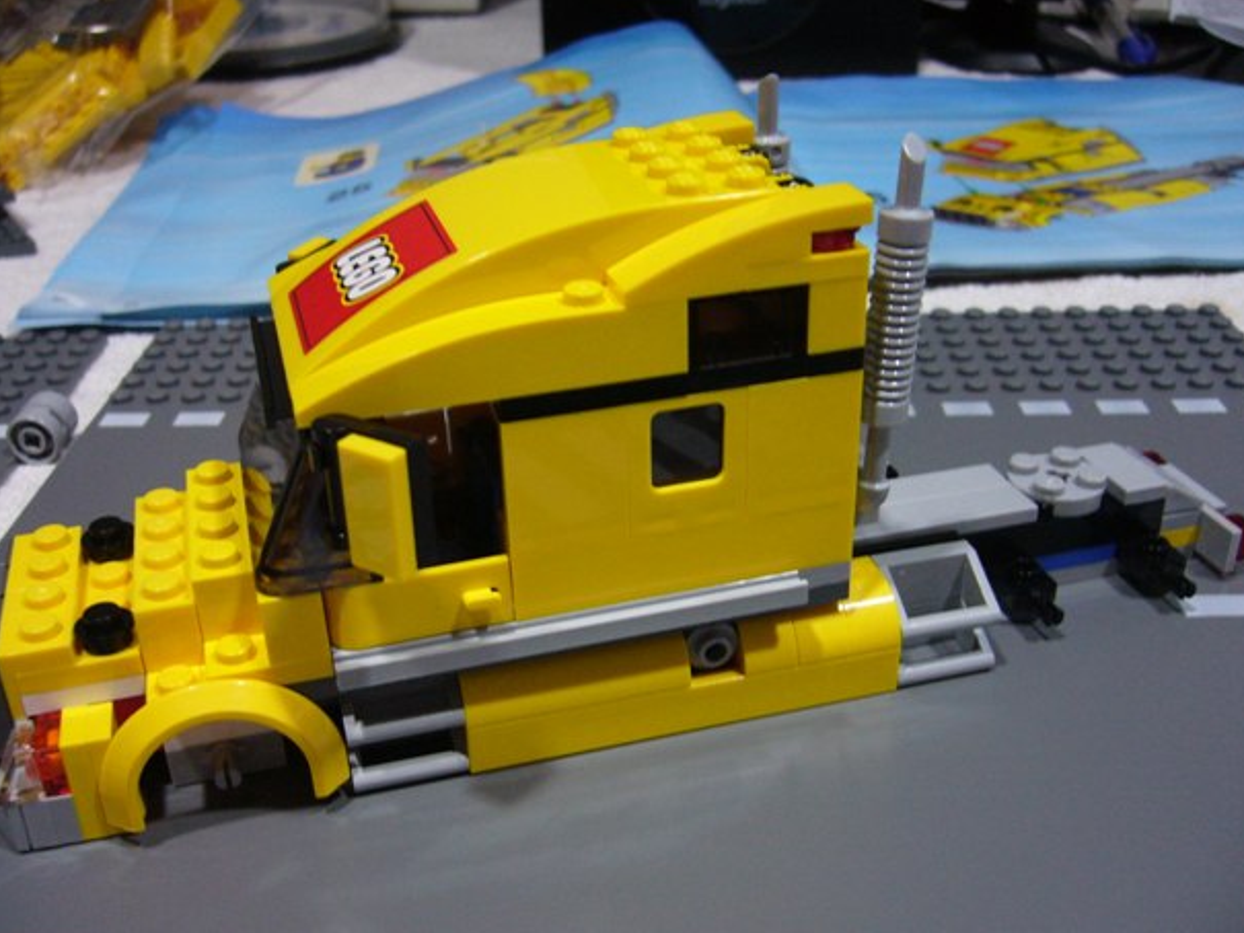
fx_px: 1330
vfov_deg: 38.7
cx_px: 617
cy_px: 489
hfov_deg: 50.1
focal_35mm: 37
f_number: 2.8
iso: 200
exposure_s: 1/8
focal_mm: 5.8
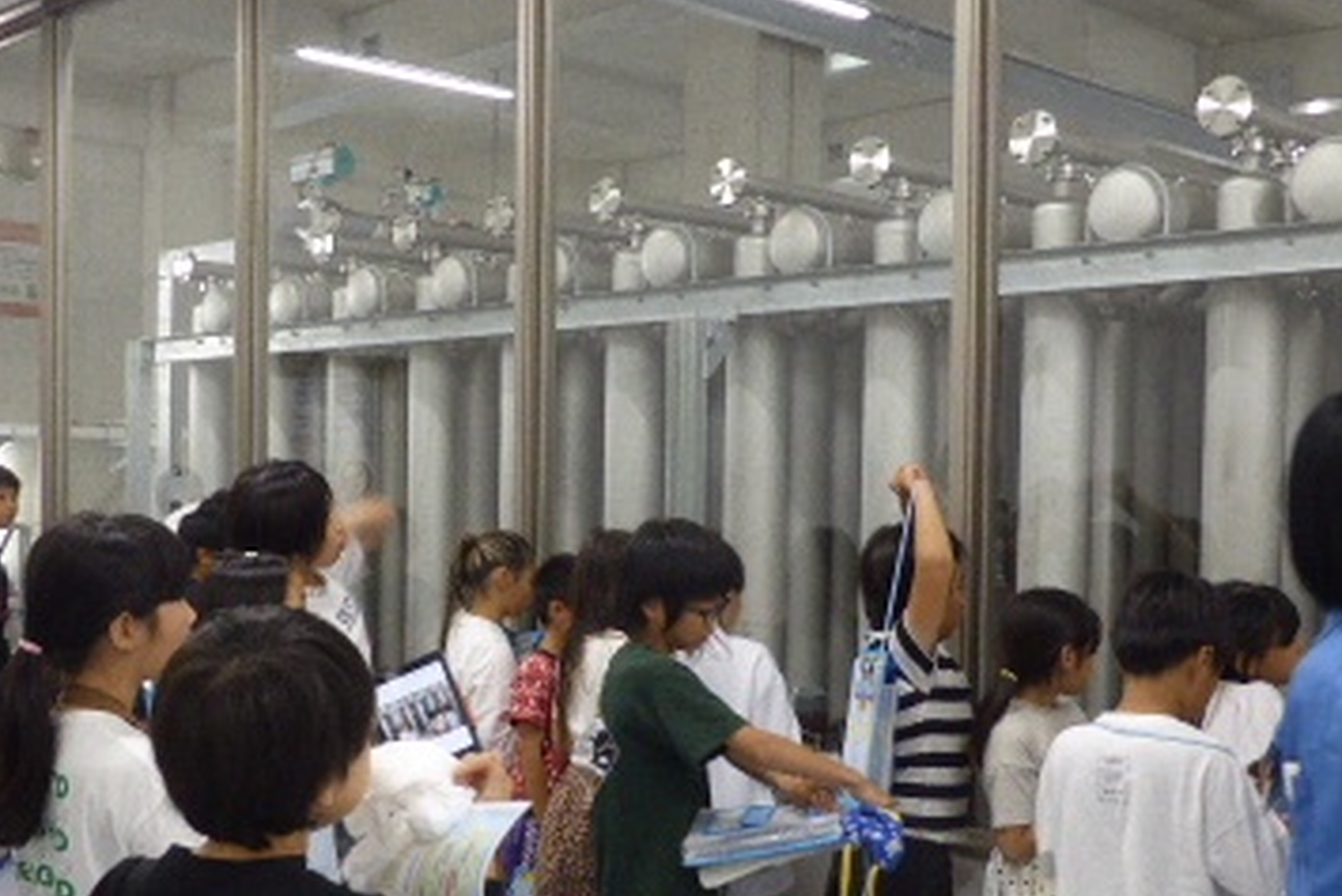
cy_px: 548
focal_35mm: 45
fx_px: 1678
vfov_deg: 29.8
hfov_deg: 43.5
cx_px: 594
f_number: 3.3
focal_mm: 4.3
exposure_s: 1/25
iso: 200
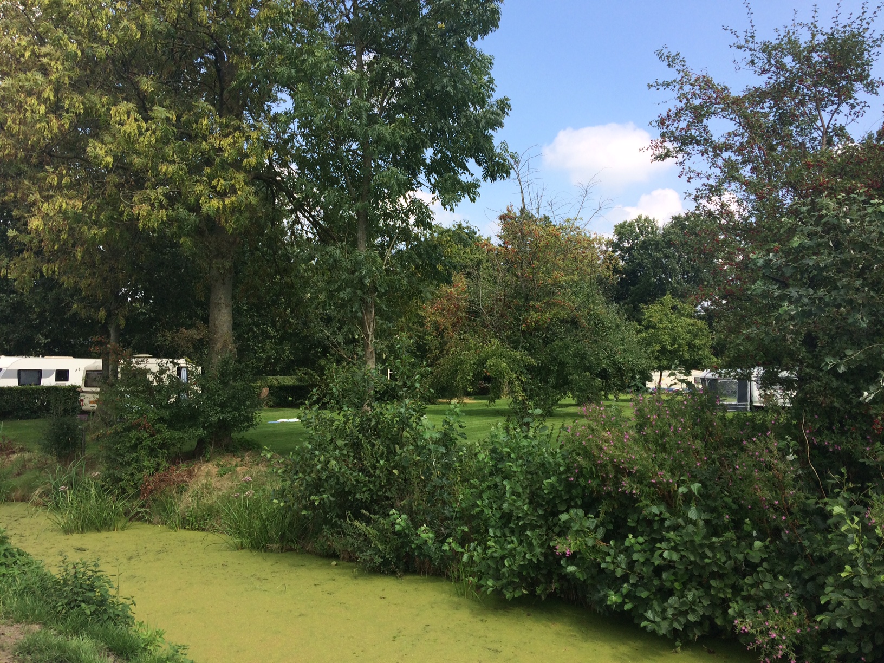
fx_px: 741
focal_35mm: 29
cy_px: 332
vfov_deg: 48.2
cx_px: 442
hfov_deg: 61.7
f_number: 2.2
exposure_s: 1/1208
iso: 32
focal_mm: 4.15
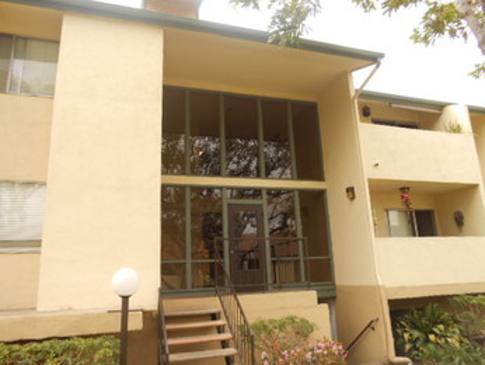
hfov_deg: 67.3
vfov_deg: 53.1
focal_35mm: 26
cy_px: 182
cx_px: 242
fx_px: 365
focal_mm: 4.6
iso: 100
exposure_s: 1/250
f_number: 3.5
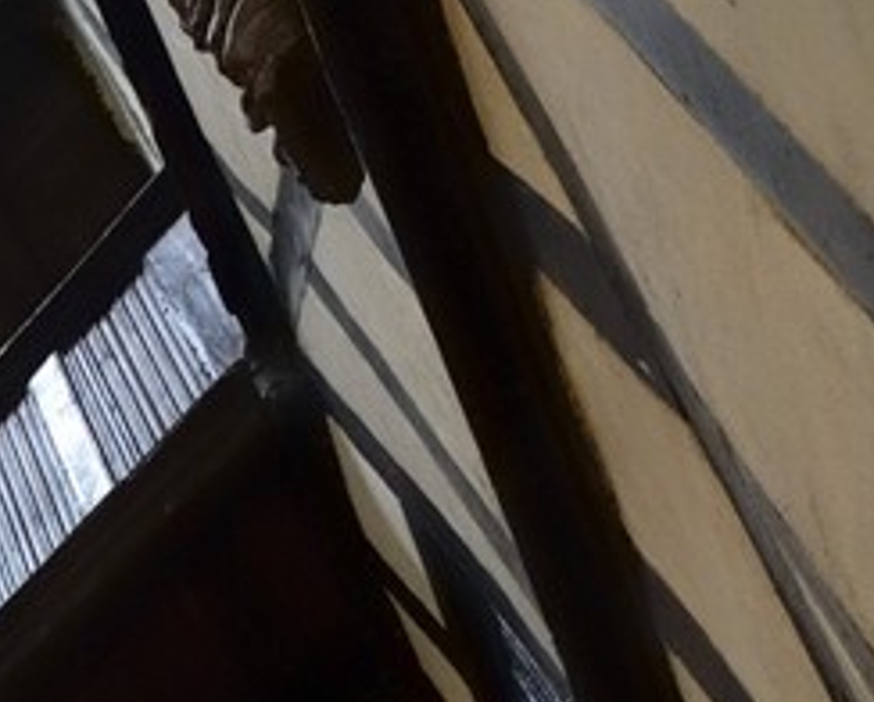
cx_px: -992
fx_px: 2228
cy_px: 2385
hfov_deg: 15.9
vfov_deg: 9.9
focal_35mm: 86
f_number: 5
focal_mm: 14
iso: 1600
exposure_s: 1/100
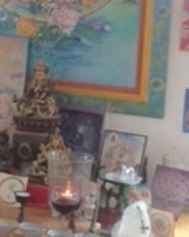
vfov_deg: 15.2
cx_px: -41
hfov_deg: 12.0
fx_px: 882
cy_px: 74
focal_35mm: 126
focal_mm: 4.15
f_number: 2.2
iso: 50
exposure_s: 1/33
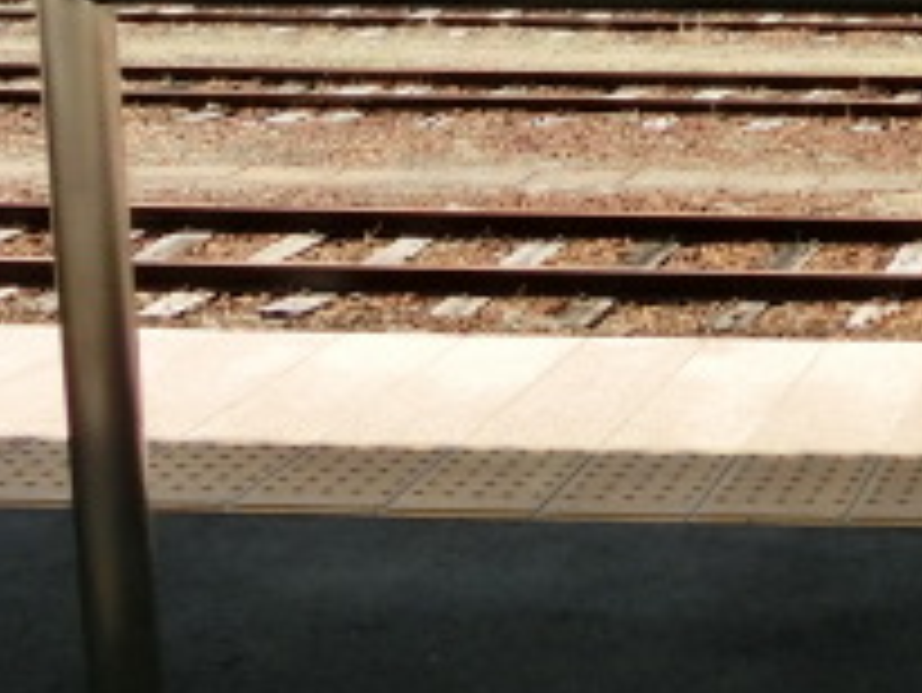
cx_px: 1322
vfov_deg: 18.5
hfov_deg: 21.6
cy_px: 22
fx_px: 2079
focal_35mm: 78
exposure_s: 1/500
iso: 80
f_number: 3.5
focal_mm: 4.5
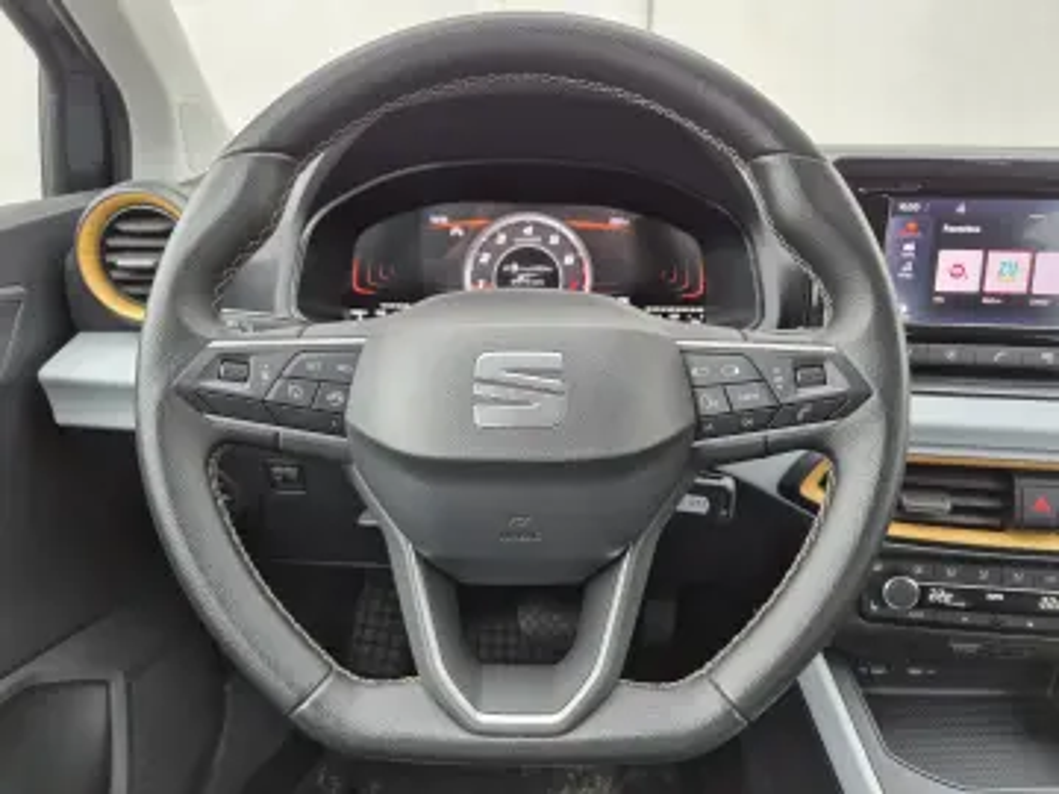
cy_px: 397
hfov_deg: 73.9
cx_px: 530
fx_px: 704
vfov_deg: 58.9
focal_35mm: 23
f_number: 1.8
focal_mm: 5.4
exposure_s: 1/100
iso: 100
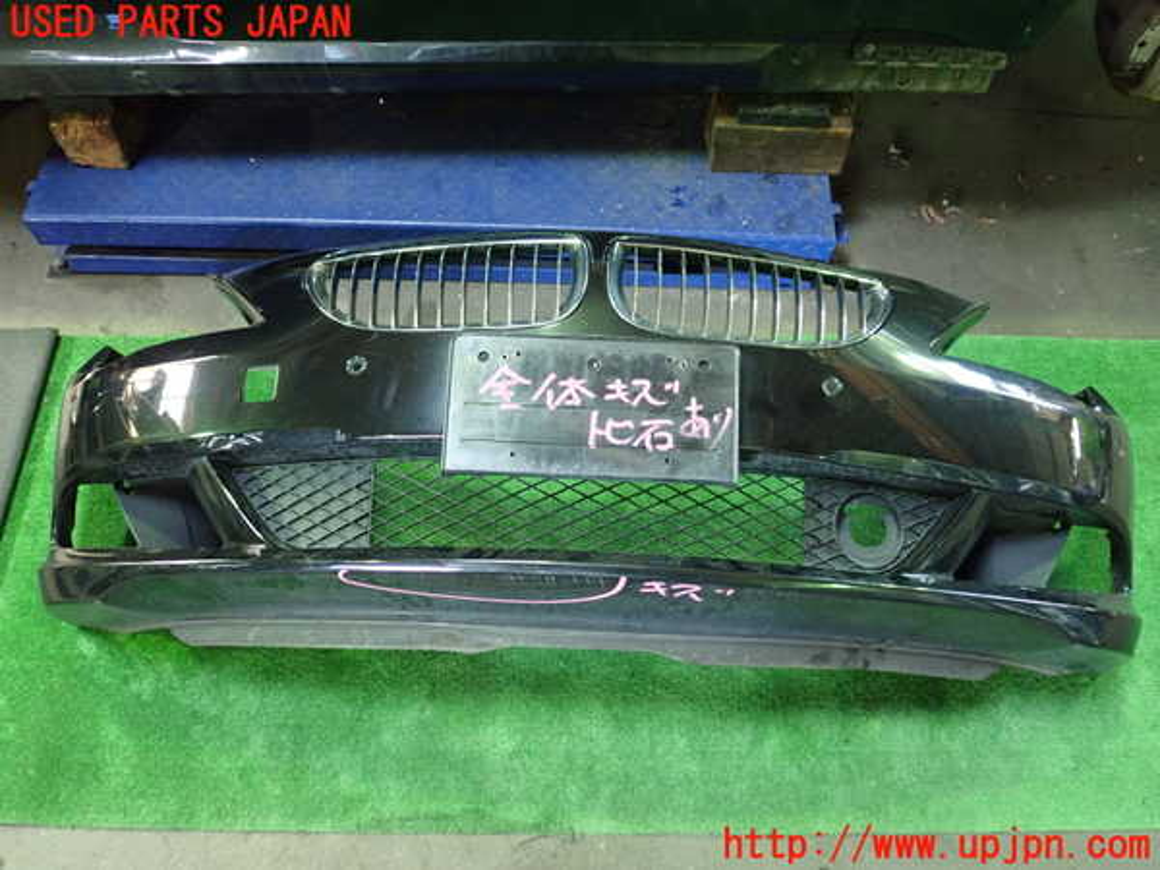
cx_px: 580
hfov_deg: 60.0
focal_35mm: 30
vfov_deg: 46.8
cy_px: 435
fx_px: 1005
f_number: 2.3
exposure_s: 1/40
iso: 800
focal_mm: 5.5
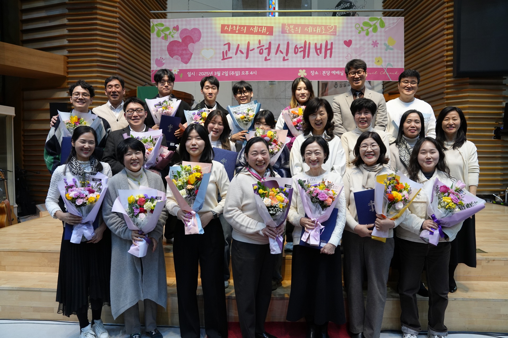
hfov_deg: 73.7
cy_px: 169
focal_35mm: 24
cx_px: 254
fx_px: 339
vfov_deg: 53.1
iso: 1250
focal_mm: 24
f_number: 4
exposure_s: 1/160
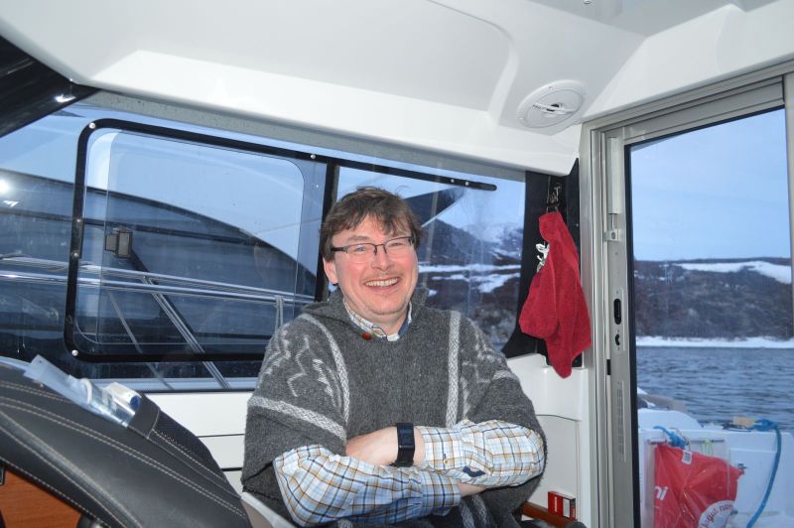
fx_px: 595
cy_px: 264
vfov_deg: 47.9
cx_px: 397
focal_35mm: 27
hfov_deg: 67.4
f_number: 3.5
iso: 400
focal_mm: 18
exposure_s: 1/60
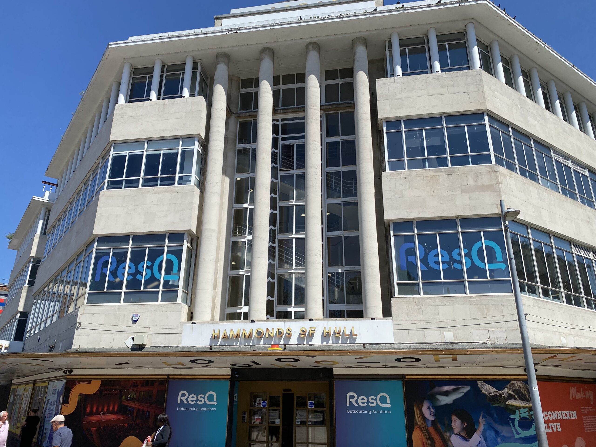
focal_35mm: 26
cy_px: 224
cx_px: 298
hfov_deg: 67.3
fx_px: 448
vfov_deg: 53.1
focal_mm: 4.25
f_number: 1.8
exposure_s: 1/3731
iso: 32
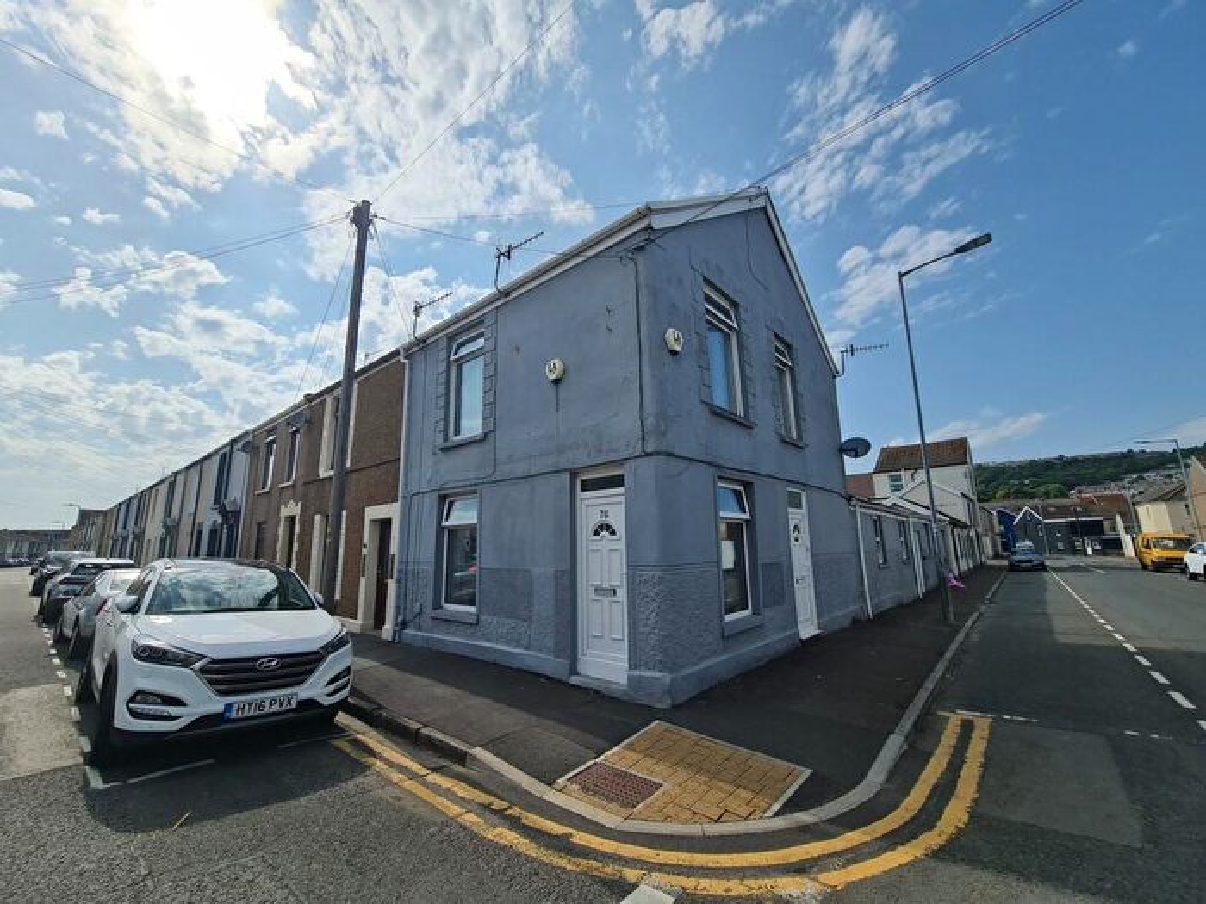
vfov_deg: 89.9
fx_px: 453
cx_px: 603
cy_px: 452
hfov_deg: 106.2
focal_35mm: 13
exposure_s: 1/4688
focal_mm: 2.2
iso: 64
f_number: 2.2
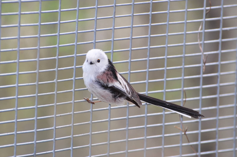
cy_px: 78
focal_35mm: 278
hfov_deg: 7.4
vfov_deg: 4.9
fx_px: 1825
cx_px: 118
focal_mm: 185
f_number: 5
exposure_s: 1/80
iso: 200
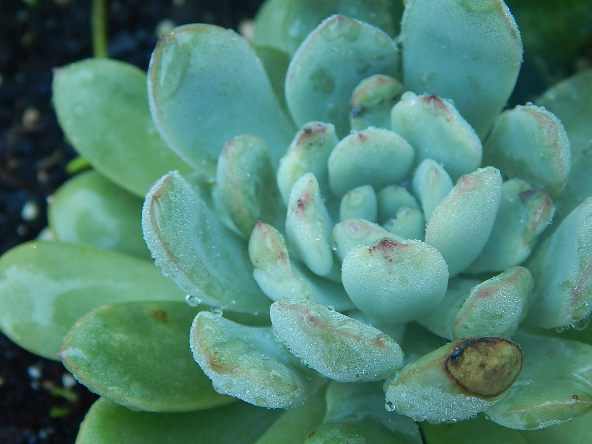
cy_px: 222
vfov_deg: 24.0
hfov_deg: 31.7
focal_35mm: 61
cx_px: 296
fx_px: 1043
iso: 140
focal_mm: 10.9
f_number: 4
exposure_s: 1/30
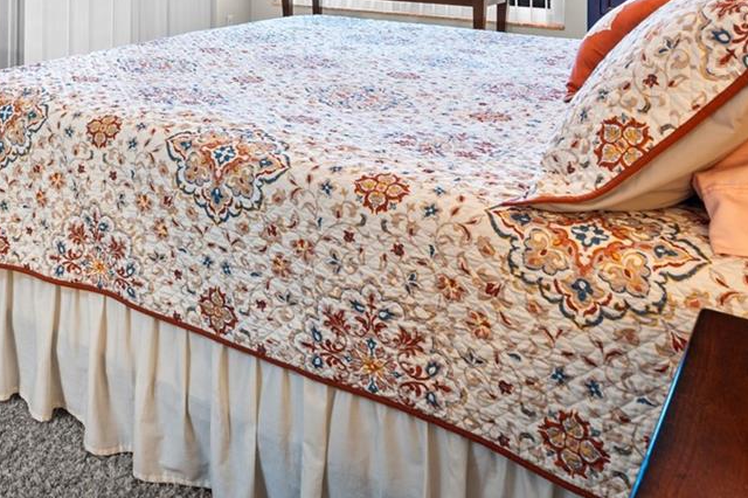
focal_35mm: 40
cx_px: 98
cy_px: -95
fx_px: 831
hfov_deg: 44.8
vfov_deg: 29.0
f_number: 9
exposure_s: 13
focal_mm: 16
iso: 250
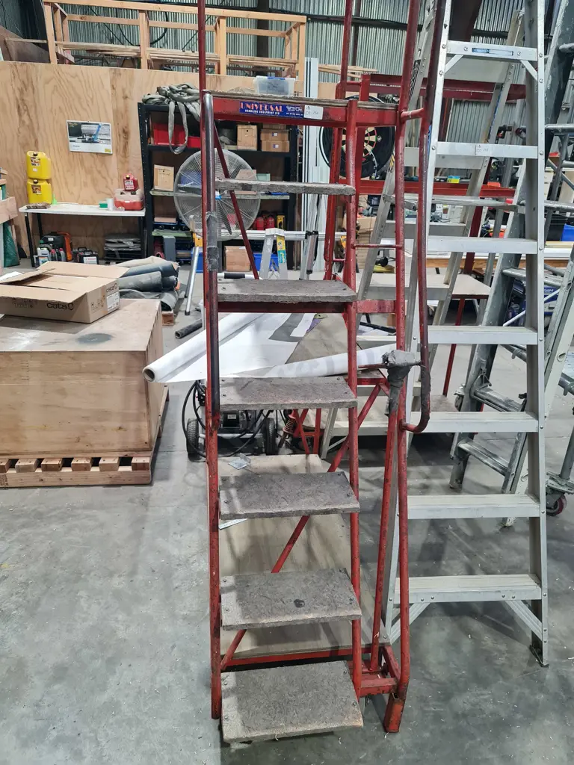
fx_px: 553
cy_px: 382
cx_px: 287
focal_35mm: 25
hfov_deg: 54.9
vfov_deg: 69.4
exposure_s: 1/100
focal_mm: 7
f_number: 1.8
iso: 250
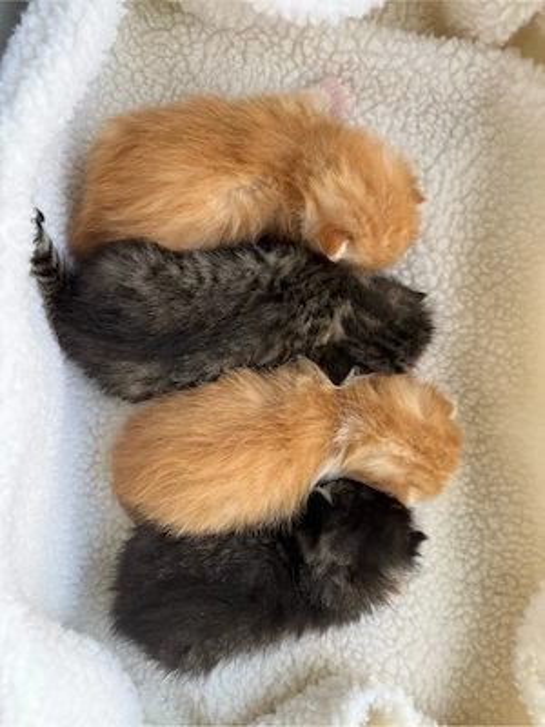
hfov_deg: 56.8
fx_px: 504
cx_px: 272
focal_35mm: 24
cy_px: 364
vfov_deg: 71.6
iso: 80
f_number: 1.78
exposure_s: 1/163
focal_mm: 6.76
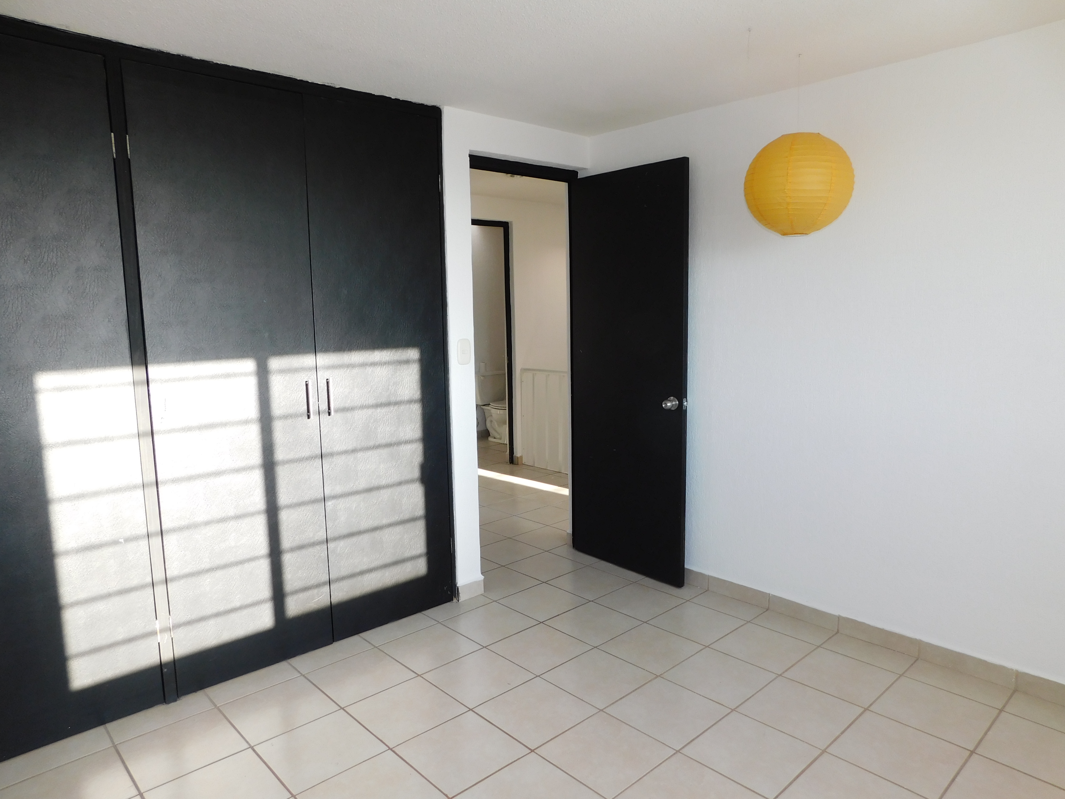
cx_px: 532
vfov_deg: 58.9
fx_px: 708
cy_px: 400
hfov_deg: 73.9
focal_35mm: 23
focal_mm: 4
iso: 125
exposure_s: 1/100
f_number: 3
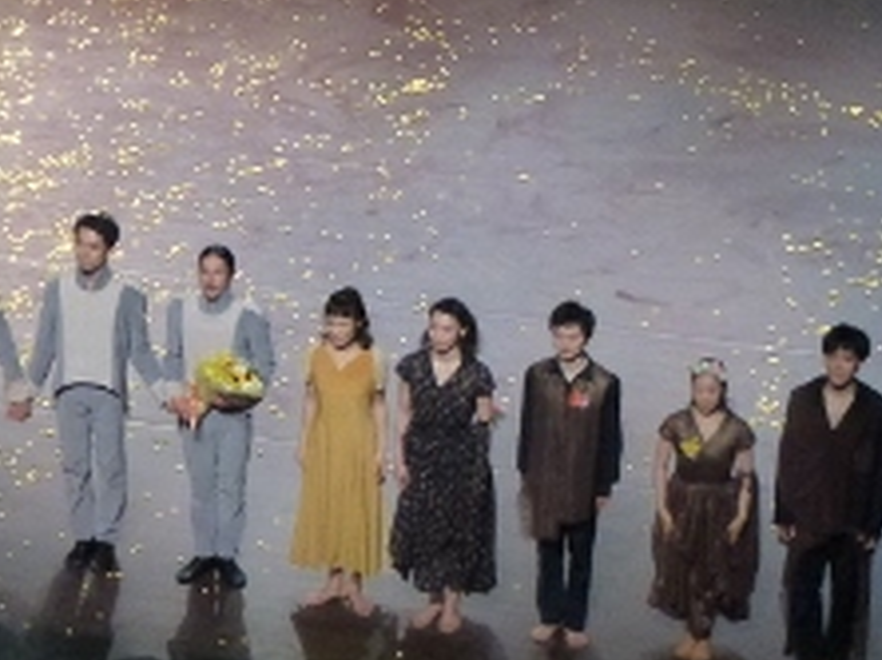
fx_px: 4480
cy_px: 64
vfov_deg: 8.4
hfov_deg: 10.9
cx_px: -358
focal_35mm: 176
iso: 400
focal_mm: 10.9
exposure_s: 1/40
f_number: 4.5
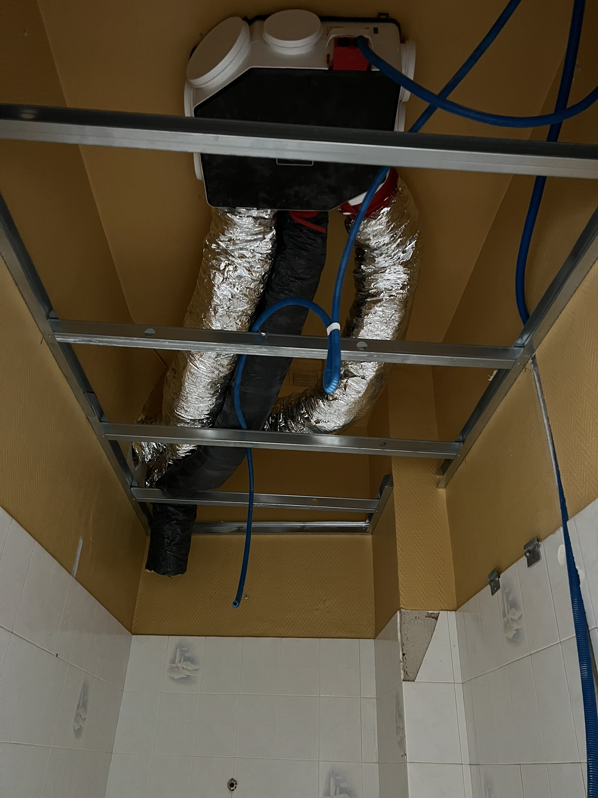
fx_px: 599
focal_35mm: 26
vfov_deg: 67.3
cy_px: 399
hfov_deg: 53.1
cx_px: 299
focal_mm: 5.7
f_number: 1.5
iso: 800
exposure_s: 1/30
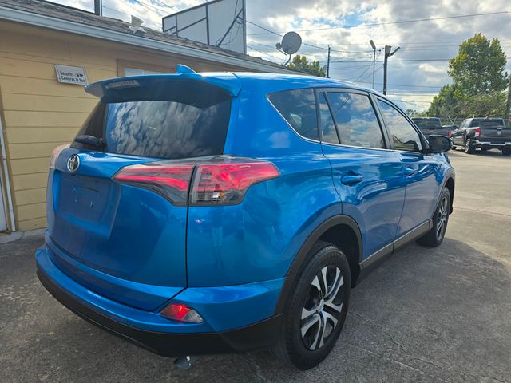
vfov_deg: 58.9
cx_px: 256
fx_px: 340
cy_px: 192
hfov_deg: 73.9
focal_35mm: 23
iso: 12
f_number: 1.7
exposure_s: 1/1182
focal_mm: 6.3
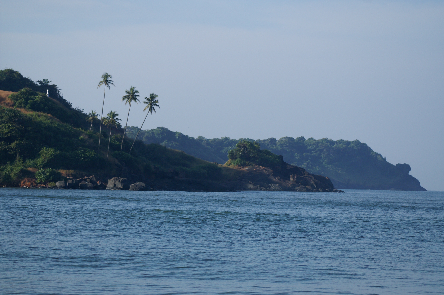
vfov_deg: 9.1
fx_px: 1848
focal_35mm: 150
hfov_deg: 13.7
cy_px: 148
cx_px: 222
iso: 200
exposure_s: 1/1250
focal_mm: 100
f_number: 5.6
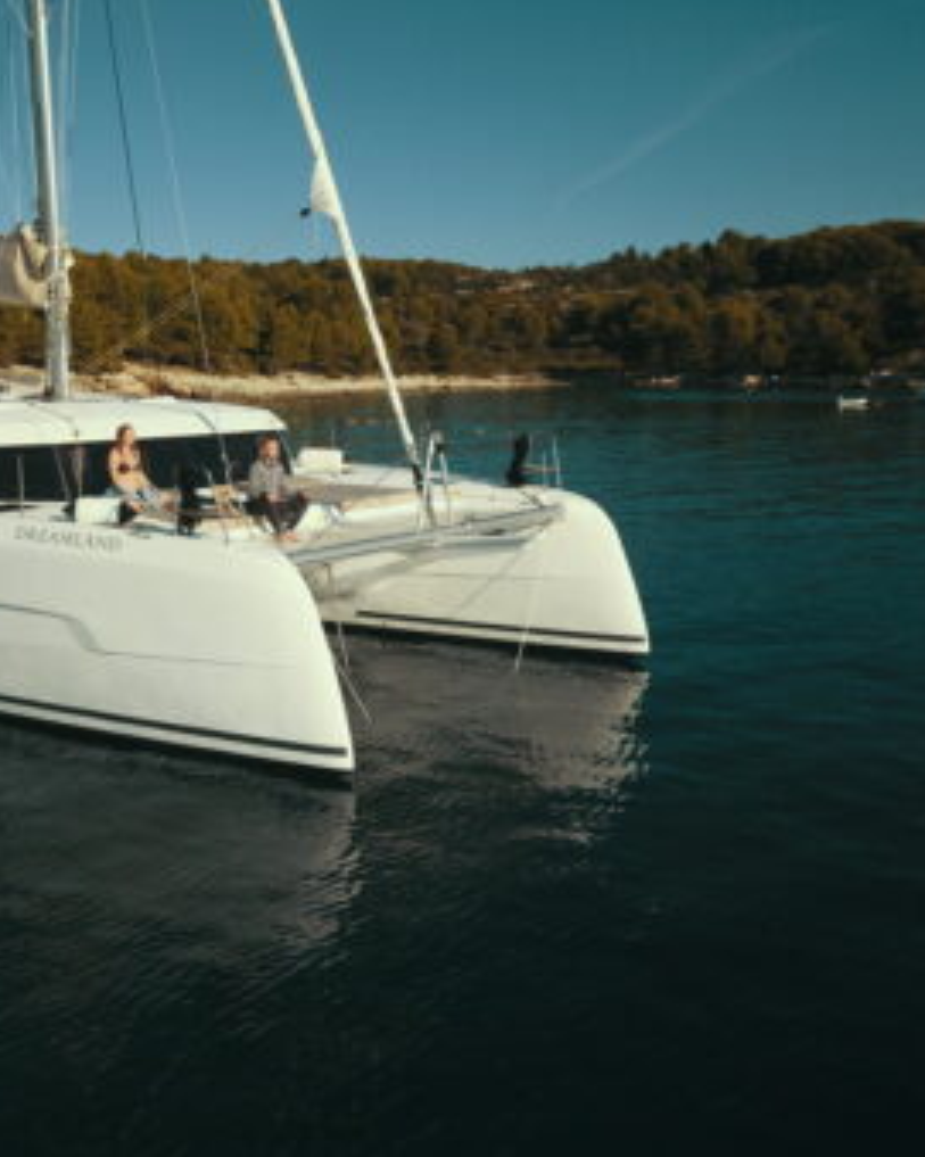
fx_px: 1198
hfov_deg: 41.8
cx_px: 329
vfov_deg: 51.5
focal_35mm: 35
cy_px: 563
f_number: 2.2
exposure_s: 1/2088
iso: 100
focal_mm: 4.73
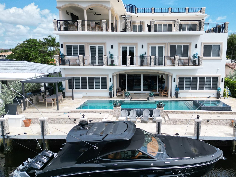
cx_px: 140
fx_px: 198
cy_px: 89
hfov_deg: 61.2
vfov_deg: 48.2
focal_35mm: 29
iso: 110
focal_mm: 6.72
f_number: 1.7
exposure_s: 1/2500
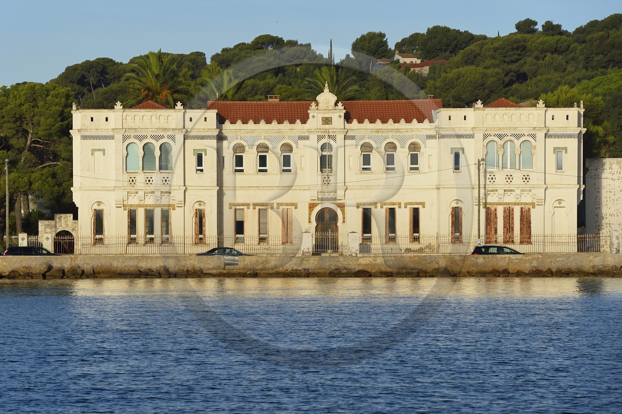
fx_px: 3455
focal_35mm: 200
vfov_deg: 6.9
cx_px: 311
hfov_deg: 10.3
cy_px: 207
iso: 200
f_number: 11
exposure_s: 1/400
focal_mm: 200
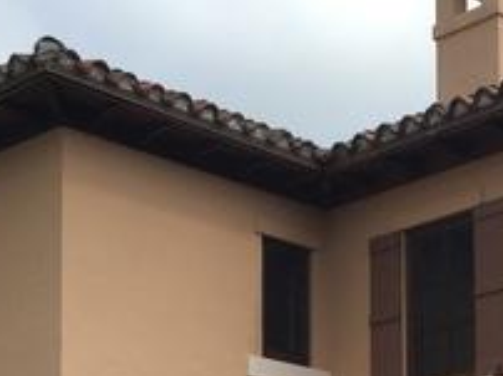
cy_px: 620
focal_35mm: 115
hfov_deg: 16.9
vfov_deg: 12.1
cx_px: 446
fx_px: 1669
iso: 32
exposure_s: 1/1522
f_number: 2.2
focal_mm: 4.15
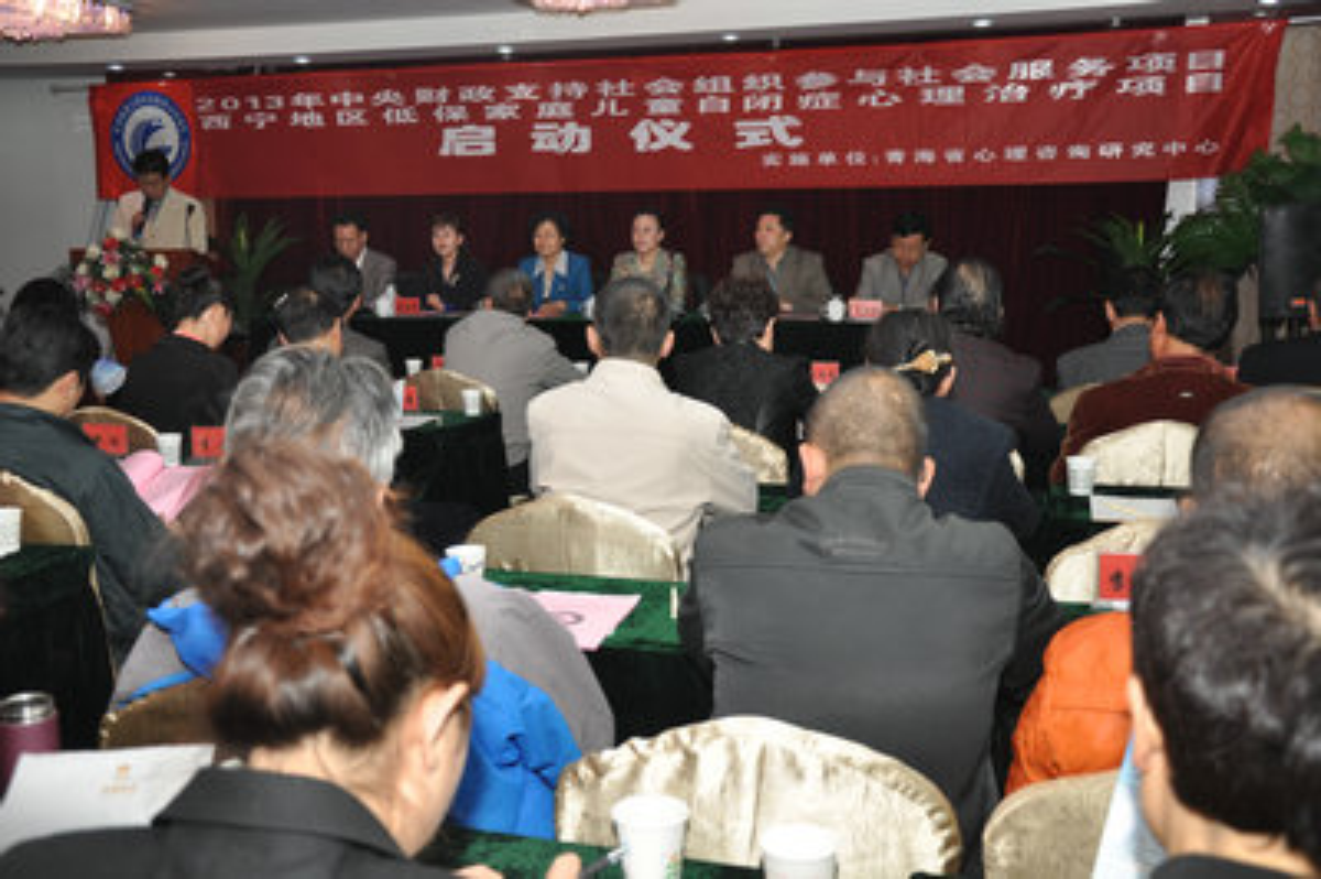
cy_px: 440
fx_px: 1430
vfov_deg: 34.2
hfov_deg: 49.6
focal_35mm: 39
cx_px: 660
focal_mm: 26
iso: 200
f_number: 4
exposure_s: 1/60
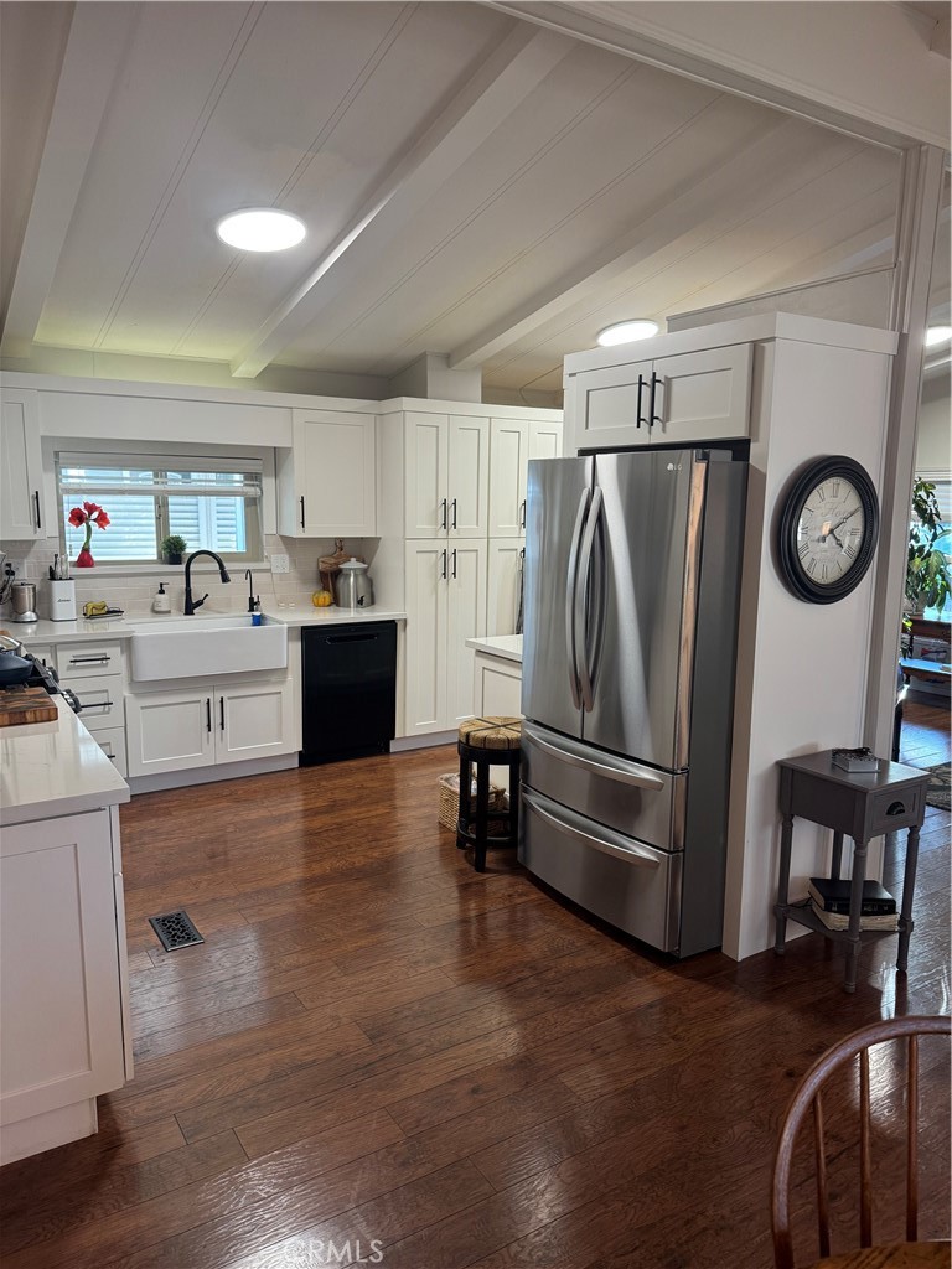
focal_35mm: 24
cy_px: 634
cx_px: 476
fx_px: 880
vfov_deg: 71.6
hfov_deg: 56.8
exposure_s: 1/60
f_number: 1.78
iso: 200
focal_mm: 6.76
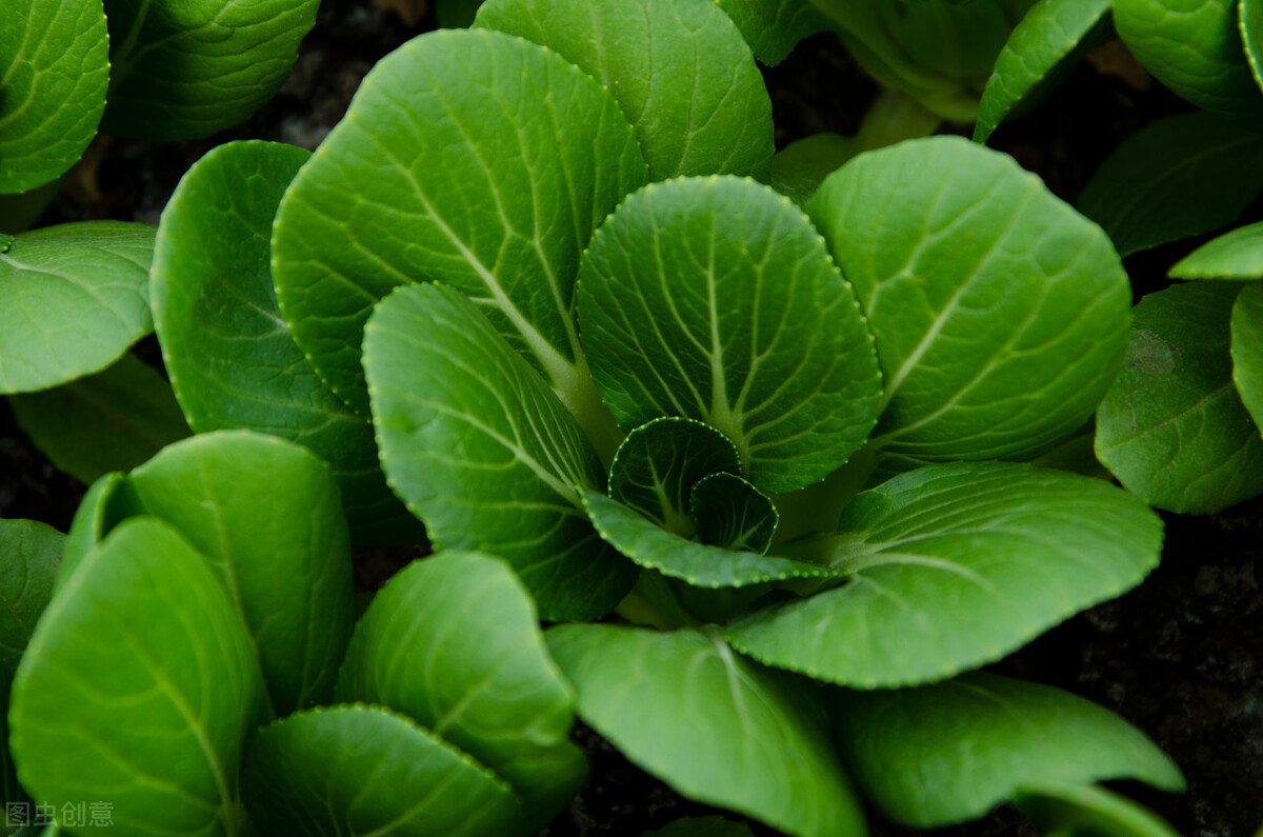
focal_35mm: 123
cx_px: 632
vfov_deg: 11.1
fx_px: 4307
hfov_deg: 16.7
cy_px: 418
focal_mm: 82
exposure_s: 1/250
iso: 100
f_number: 5
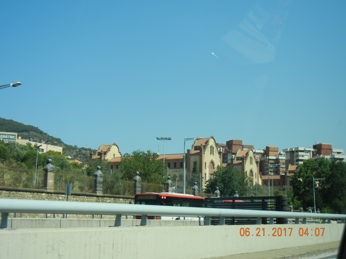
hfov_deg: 36.8
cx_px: 173
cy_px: 130
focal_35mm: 52
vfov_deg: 28.0
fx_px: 520
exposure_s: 1/274
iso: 160
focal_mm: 9.3
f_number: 7.8
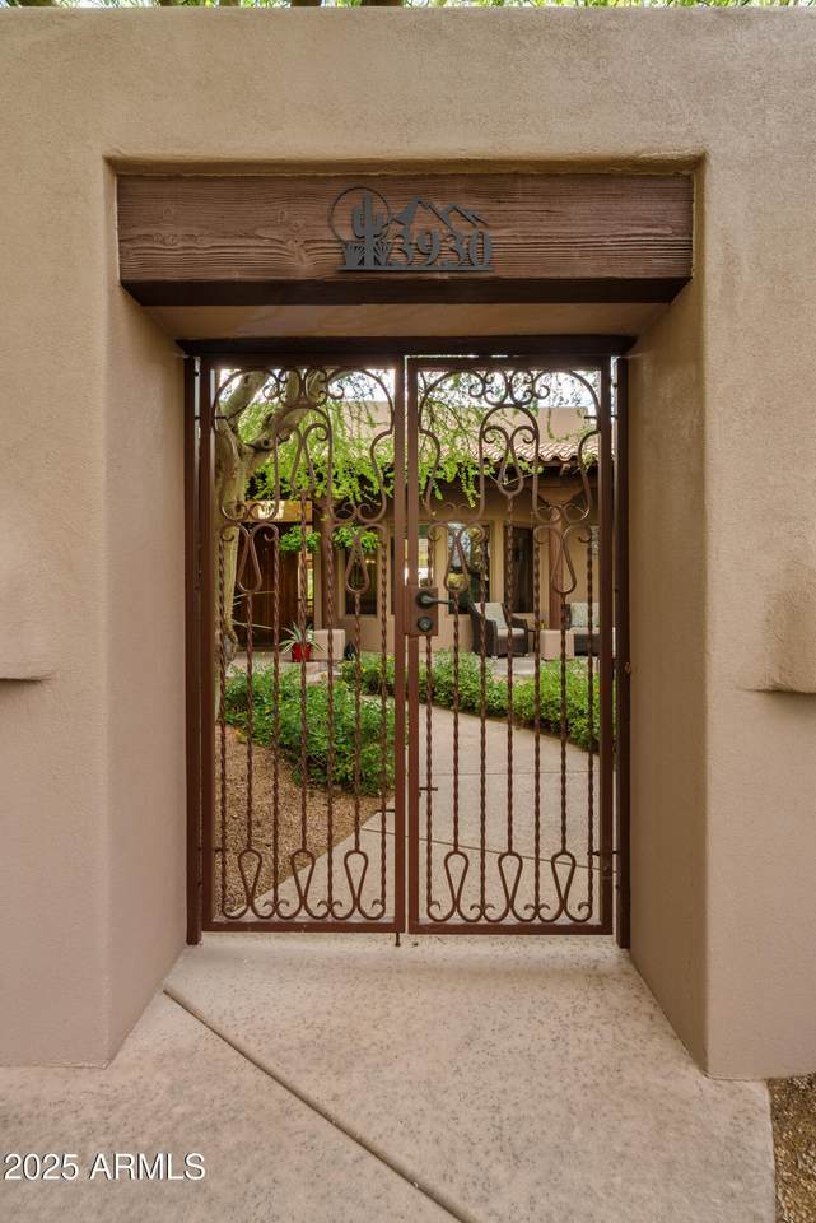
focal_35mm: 16
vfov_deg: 96.7
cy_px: 612
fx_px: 543
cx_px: 408
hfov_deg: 73.8
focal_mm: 16
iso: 100
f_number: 8
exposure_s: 1/4
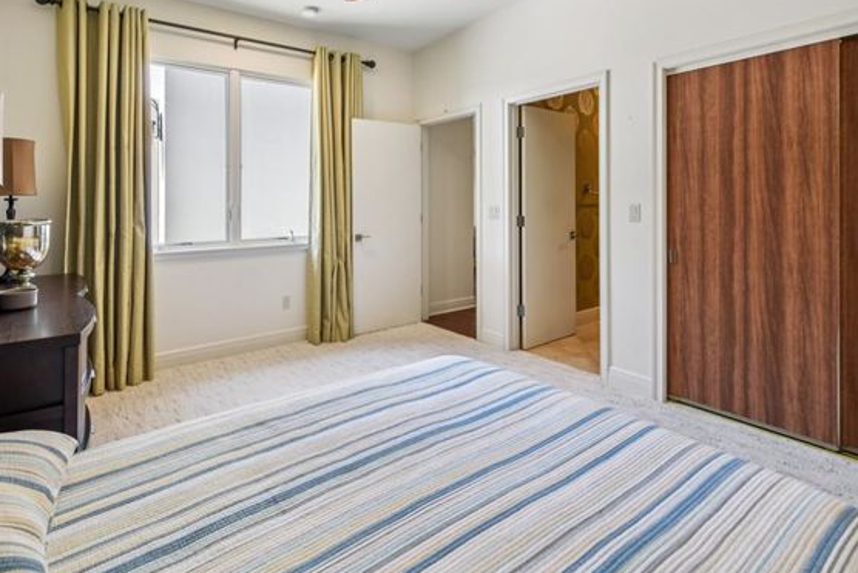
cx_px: 393
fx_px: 453
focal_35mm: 19
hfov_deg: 86.7
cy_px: 217
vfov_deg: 63.7
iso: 400
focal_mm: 15
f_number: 8
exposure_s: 1/20
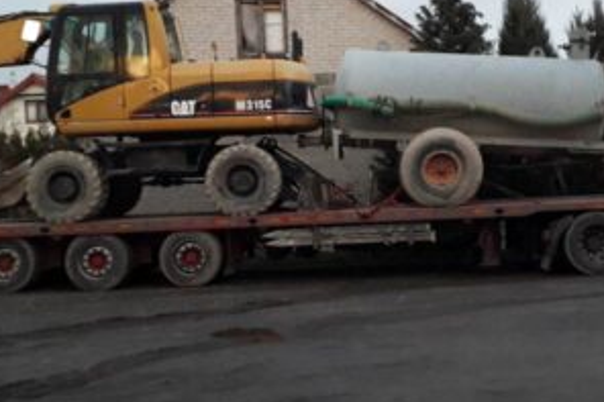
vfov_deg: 23.7
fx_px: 956
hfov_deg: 34.9
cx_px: 369
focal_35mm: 57
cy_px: 153
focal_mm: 3.6
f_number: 1.9
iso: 400
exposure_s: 1/25
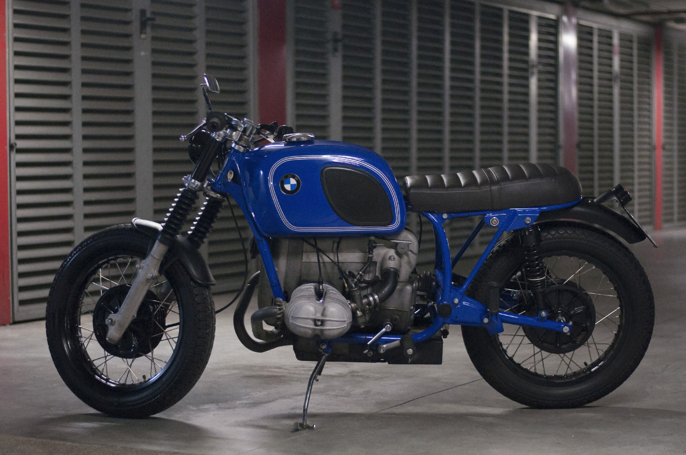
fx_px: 1427
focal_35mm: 75
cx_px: 343
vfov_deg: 18.1
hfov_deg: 27.0
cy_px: 228
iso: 800
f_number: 1.8
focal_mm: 50
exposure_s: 1/125
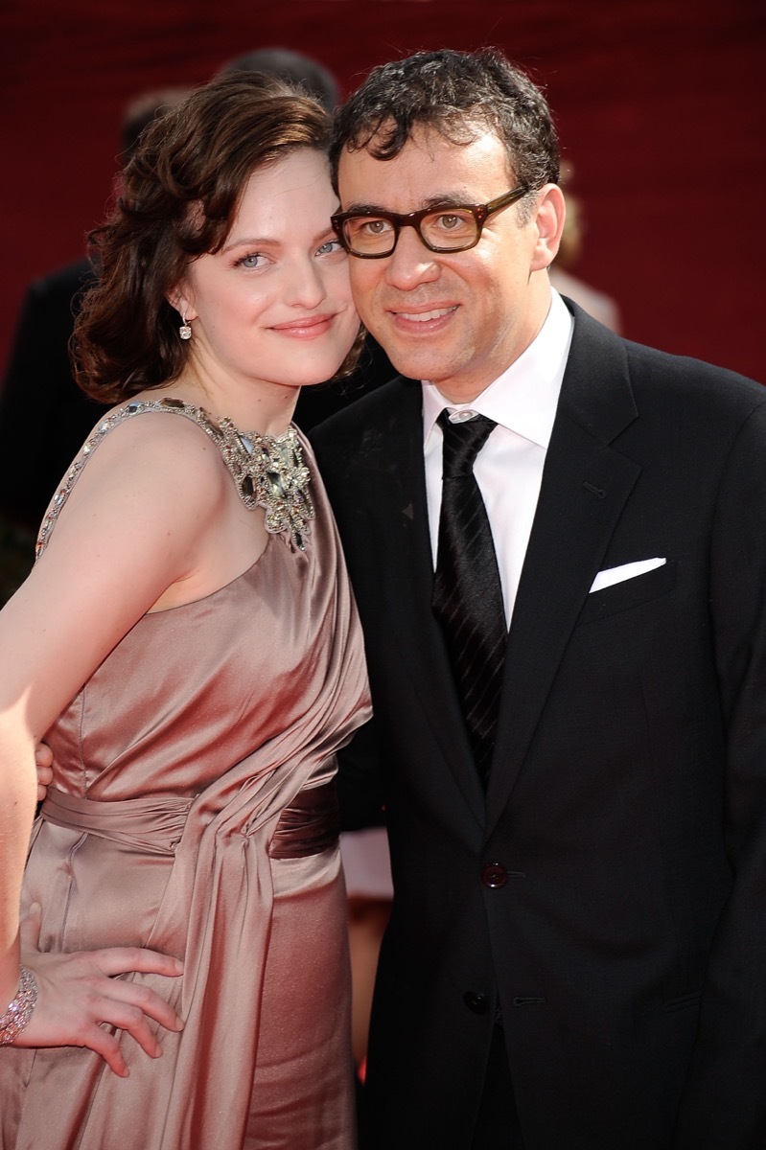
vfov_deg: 10.3
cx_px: 383
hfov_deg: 6.9
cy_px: 575
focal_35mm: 200
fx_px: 6388
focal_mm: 200
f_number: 5.6
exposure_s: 1/320
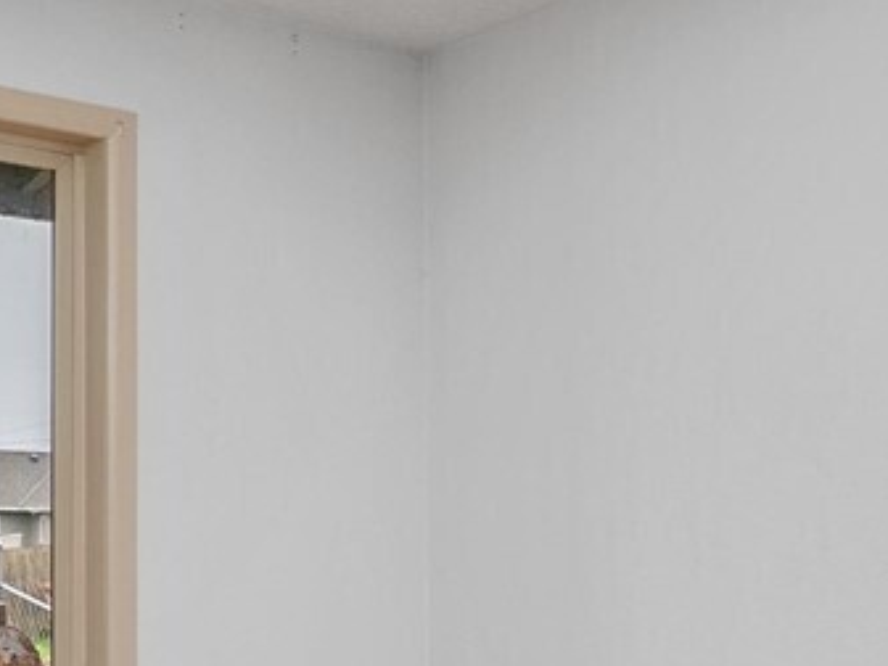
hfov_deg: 30.6
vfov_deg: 22.7
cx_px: 562
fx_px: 1616
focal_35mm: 63
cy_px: 600
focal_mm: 13
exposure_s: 1/6
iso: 1000
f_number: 7.1
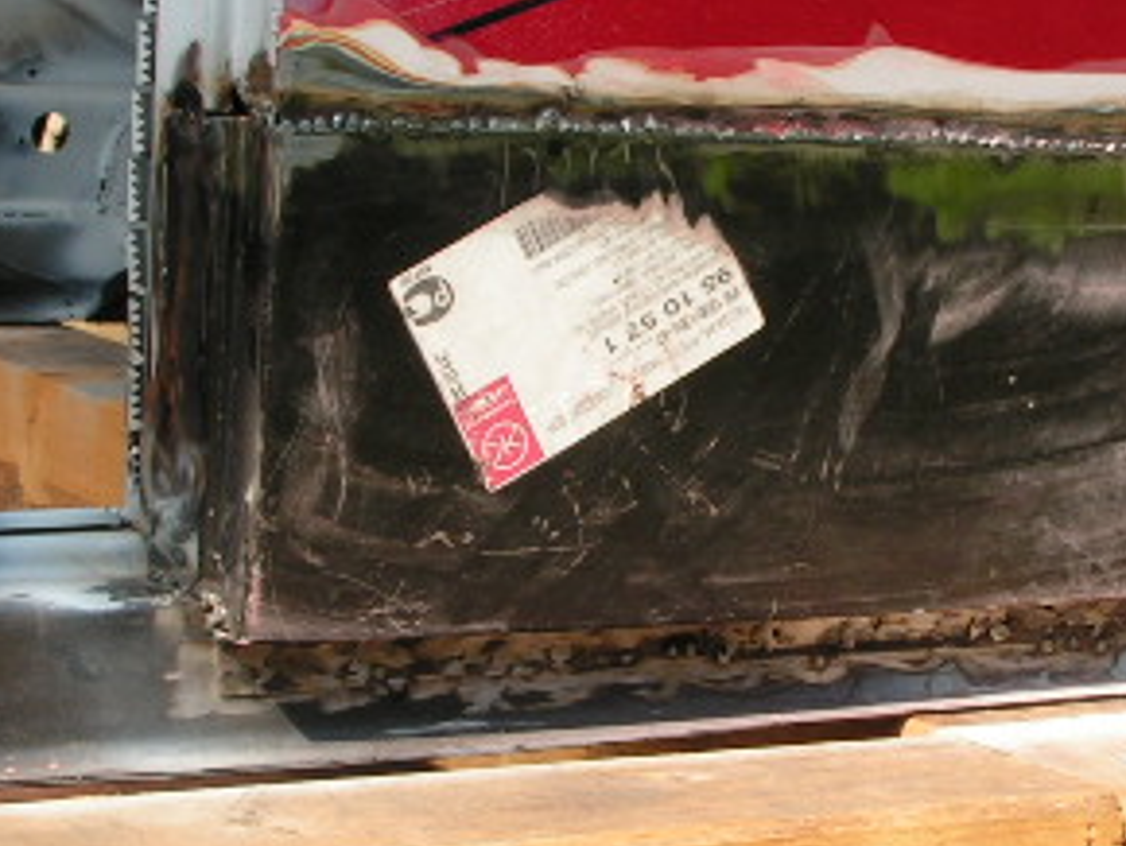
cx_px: 769
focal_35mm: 119
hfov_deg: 16.5
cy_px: 330
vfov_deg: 12.5
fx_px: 3874
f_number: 5.6
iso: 50
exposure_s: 1/160
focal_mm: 9
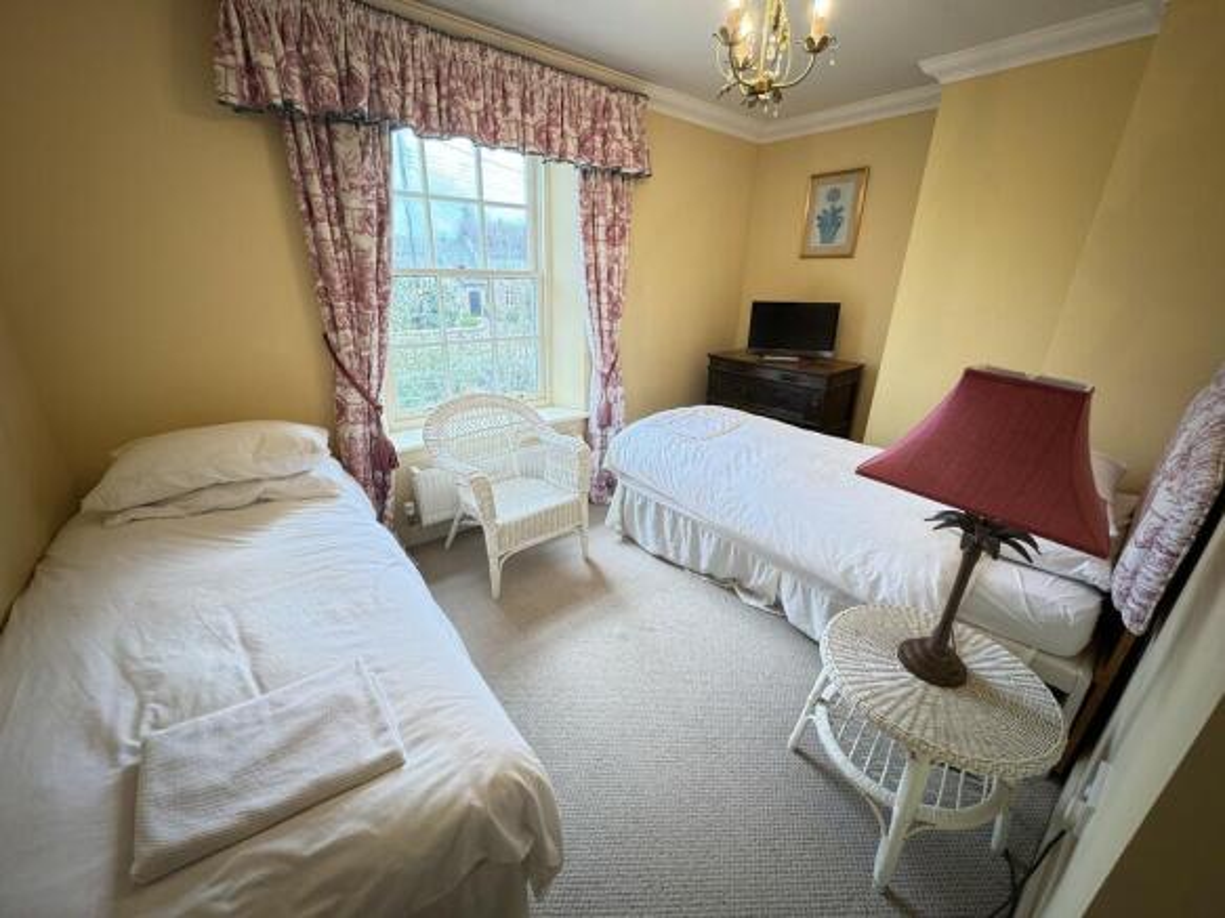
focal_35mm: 14
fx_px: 495
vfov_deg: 85.7
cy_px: 459
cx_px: 612
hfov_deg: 102.1
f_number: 2.2
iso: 200
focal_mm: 2.22
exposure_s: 1/50
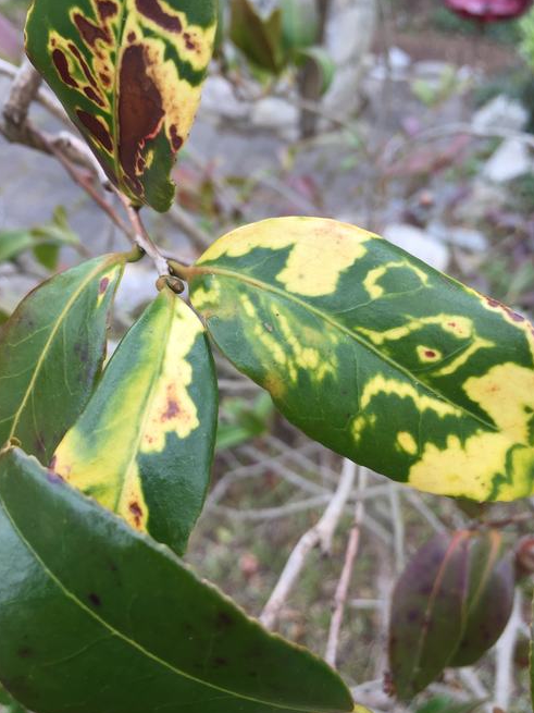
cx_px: 260
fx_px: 638
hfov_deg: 45.4
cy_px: 342
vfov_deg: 58.3
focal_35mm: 31
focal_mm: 4.15
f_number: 2.2
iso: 32
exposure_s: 1/120
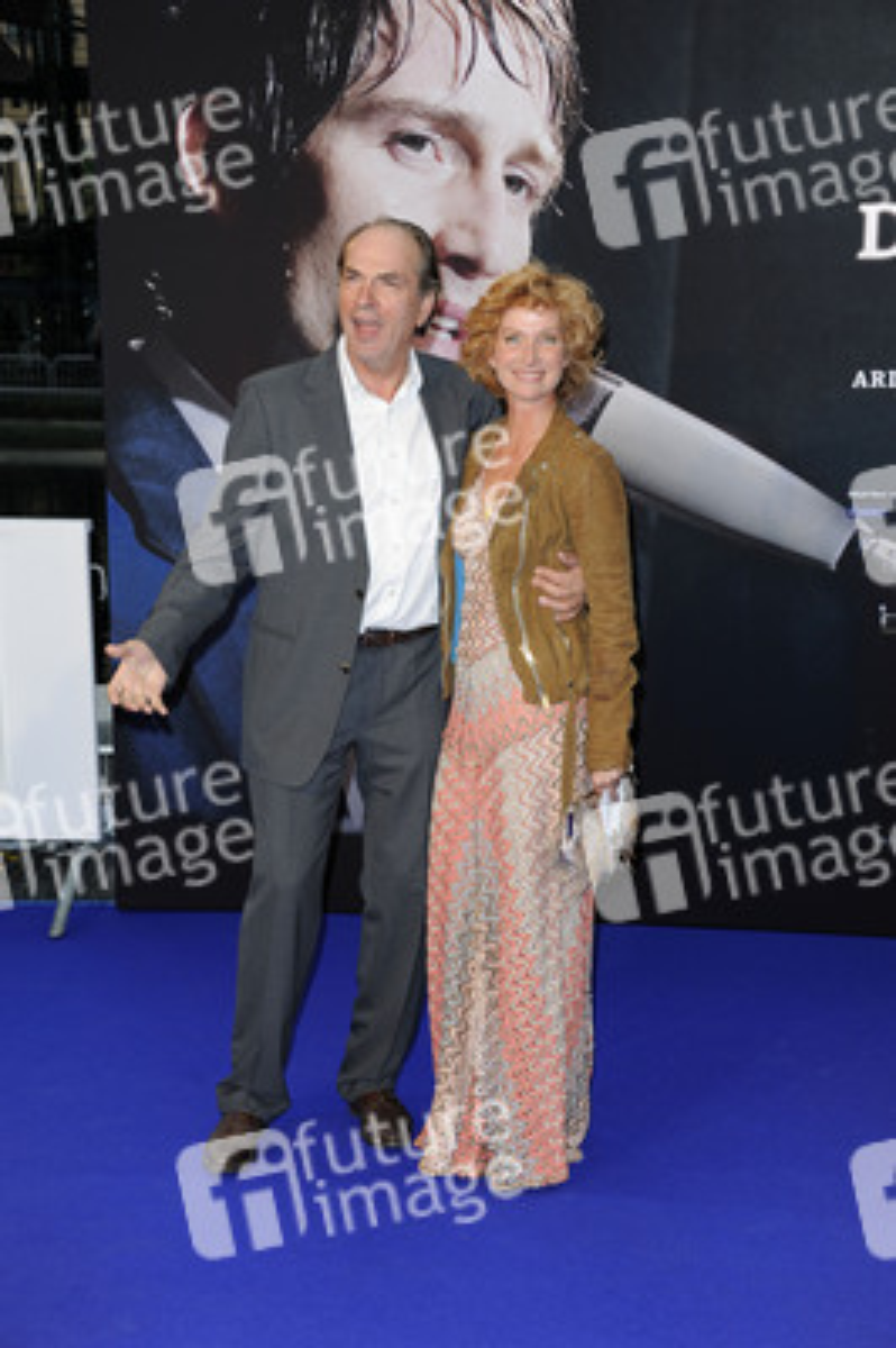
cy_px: 674
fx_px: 2319
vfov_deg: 32.4
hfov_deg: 21.9
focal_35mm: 62
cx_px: 448
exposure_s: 1/160
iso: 500
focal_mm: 62
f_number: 6.3
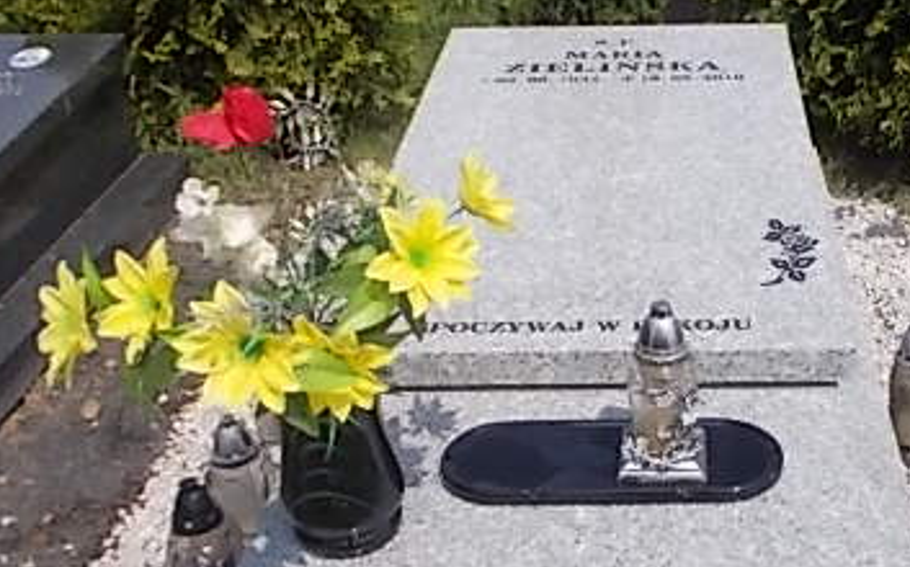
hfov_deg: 39.3
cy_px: 302
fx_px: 1239
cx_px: 678
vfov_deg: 25.8
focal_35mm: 50
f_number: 8
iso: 80
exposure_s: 1/250
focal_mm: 4.6
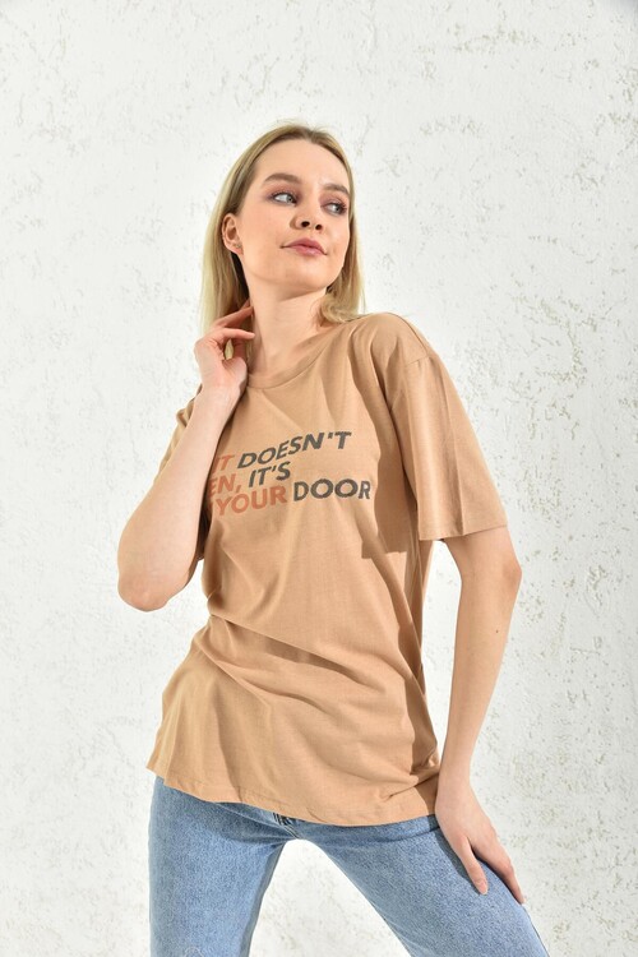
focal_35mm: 34
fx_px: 904
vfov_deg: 55.8
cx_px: 319
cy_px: 478
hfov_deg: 38.9
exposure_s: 1/160
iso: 100
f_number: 7.1
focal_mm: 34
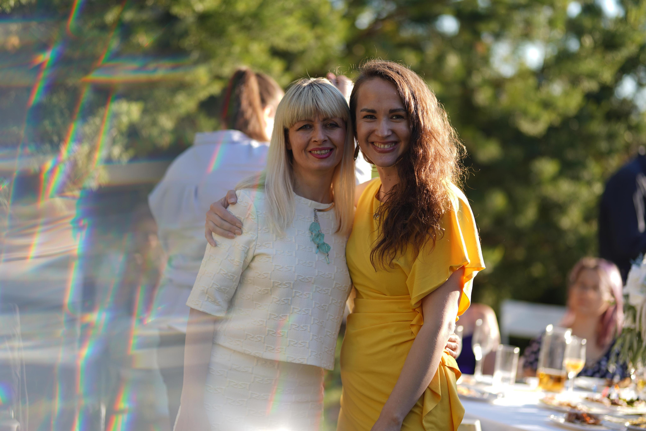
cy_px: 216
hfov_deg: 23.9
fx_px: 1525
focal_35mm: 85
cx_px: 323
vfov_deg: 16.1
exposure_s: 1/800
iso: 50
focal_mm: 85
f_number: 1.4
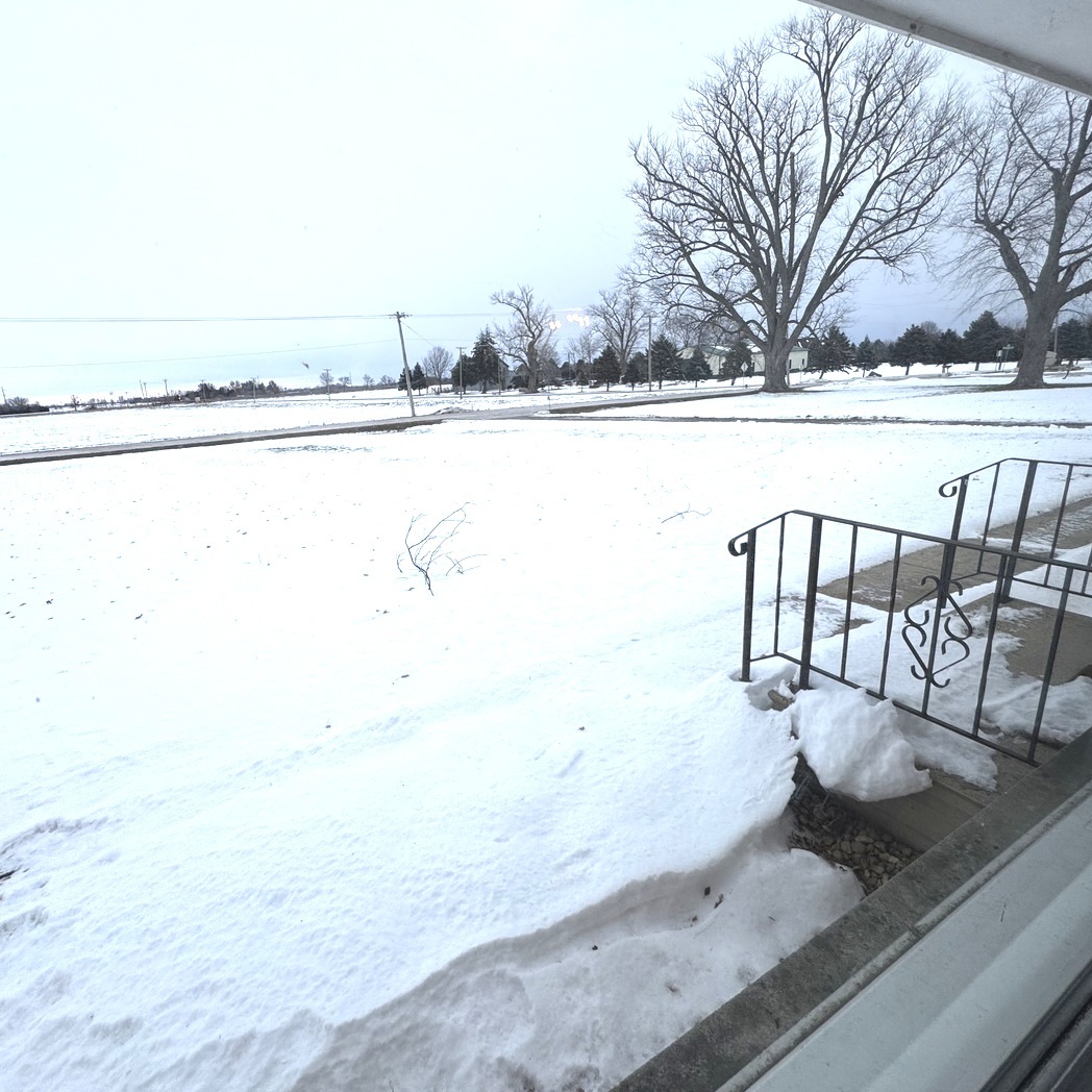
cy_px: 538
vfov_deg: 84.0
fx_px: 607
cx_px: 508
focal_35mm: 17
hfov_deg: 83.8
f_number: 2.2
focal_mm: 2.22
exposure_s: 1/259
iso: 40
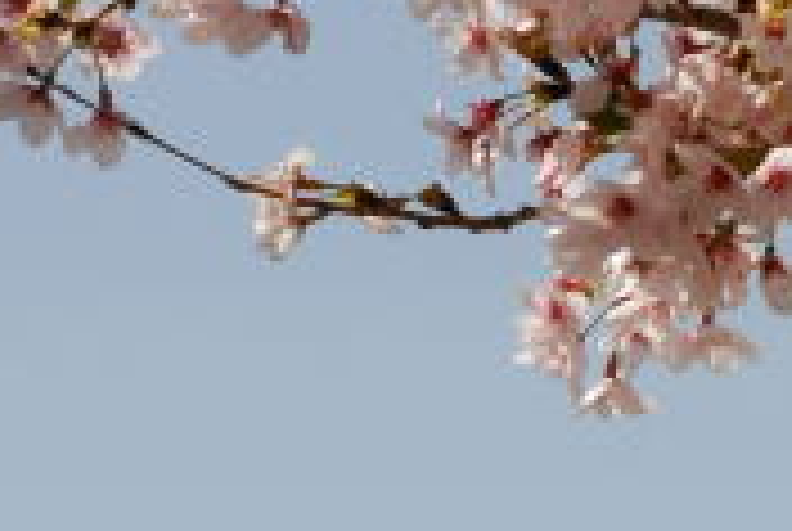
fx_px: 9768
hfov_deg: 4.6
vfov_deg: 3.1
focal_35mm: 443
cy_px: 574
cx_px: 1287
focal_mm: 65
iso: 200
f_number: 22
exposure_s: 1/125
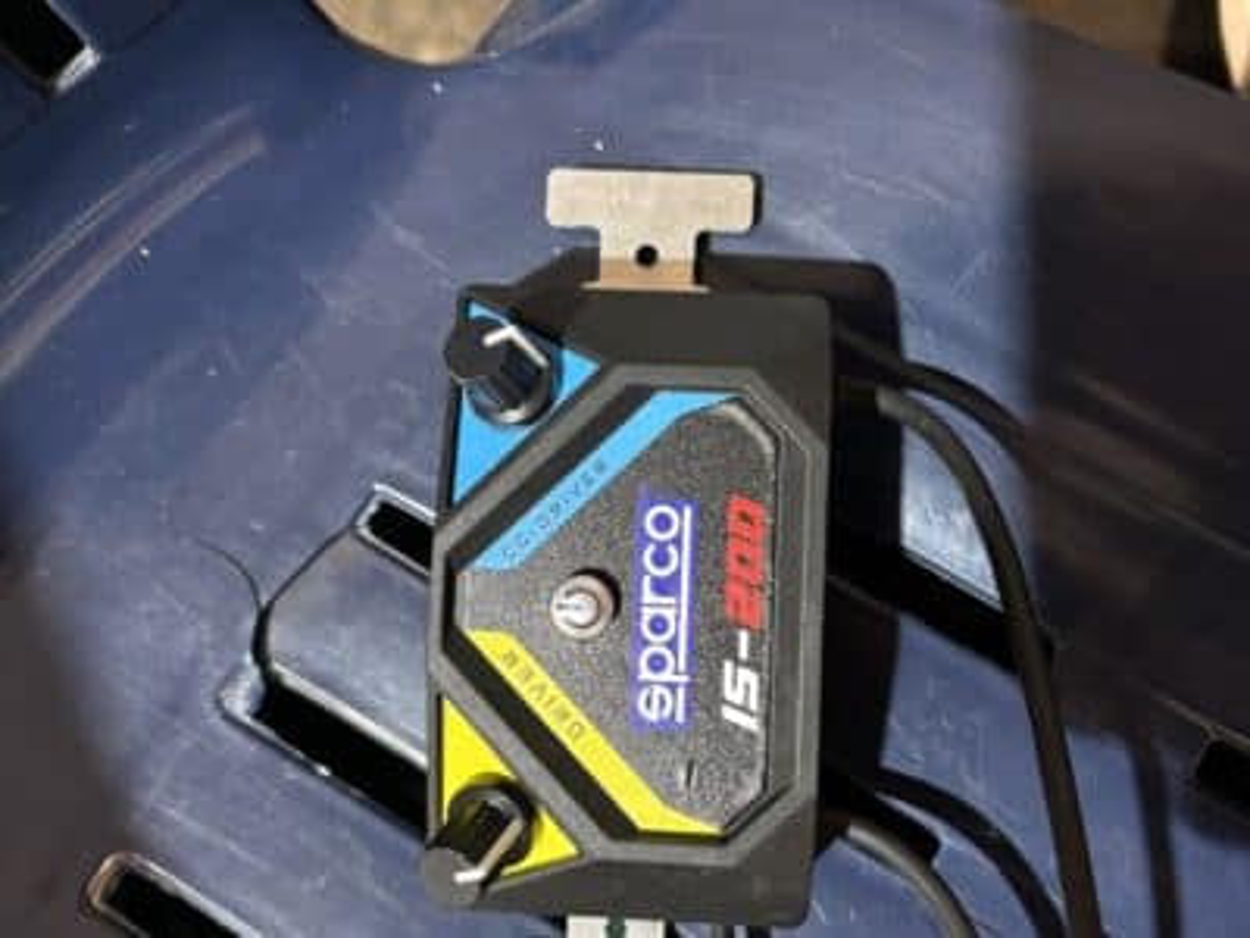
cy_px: 469
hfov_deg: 67.3
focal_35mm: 26
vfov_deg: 53.1
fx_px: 939
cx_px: 625
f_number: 1.6
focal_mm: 5.96
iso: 500
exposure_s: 1/33
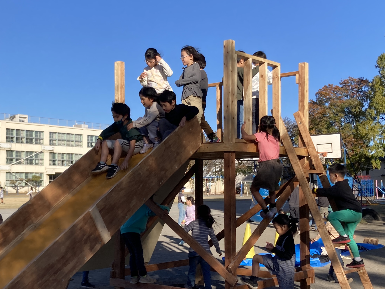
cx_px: 145
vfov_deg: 27.0
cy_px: 159
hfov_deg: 35.4
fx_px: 601
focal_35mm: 54
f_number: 1.8
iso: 20
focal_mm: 3.99
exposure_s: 1/1919
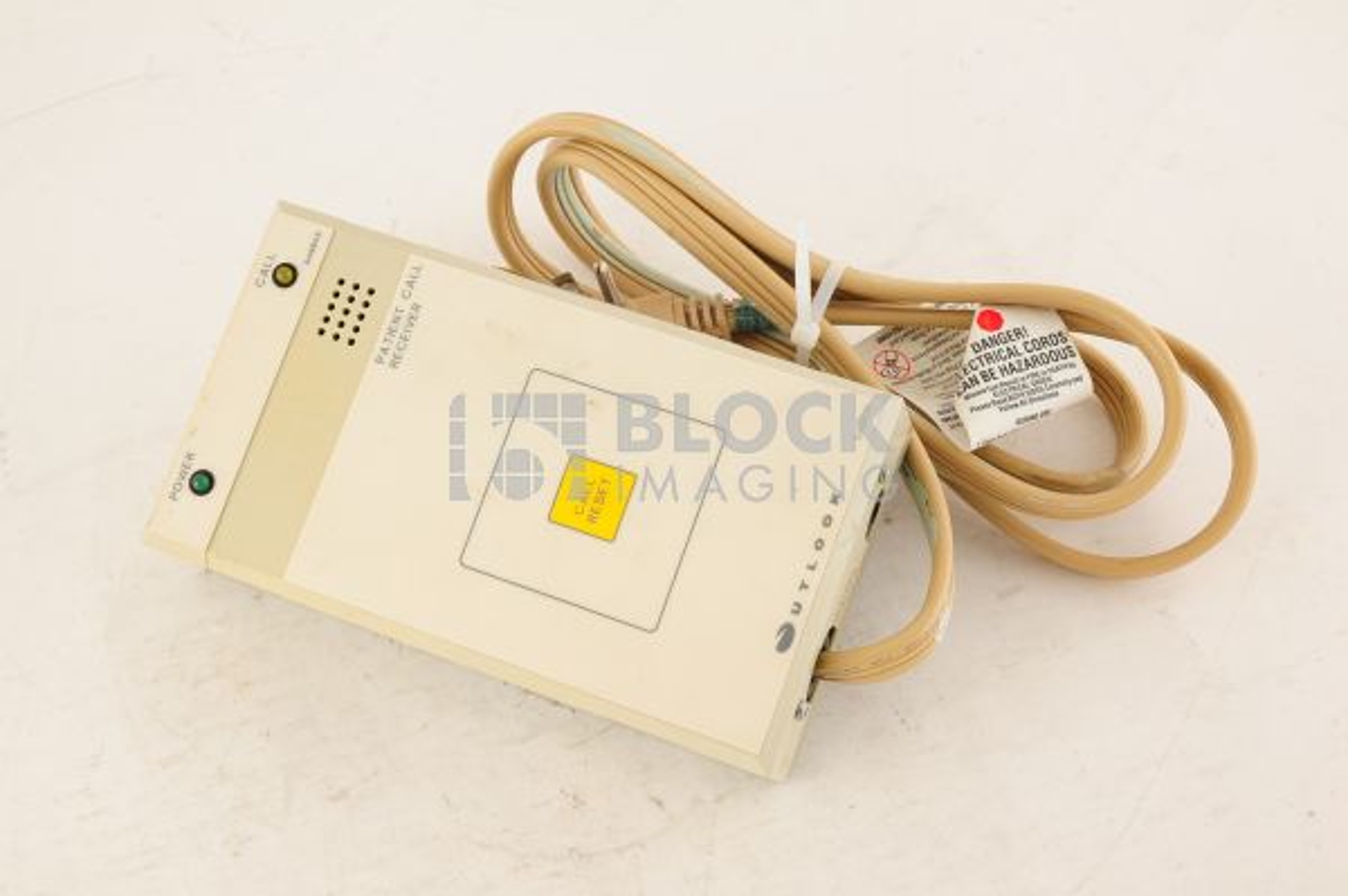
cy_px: 448
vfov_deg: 26.9
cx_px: 674
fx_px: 1871
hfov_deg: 39.6
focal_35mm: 50
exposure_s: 1/125
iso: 1600
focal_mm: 50
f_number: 13
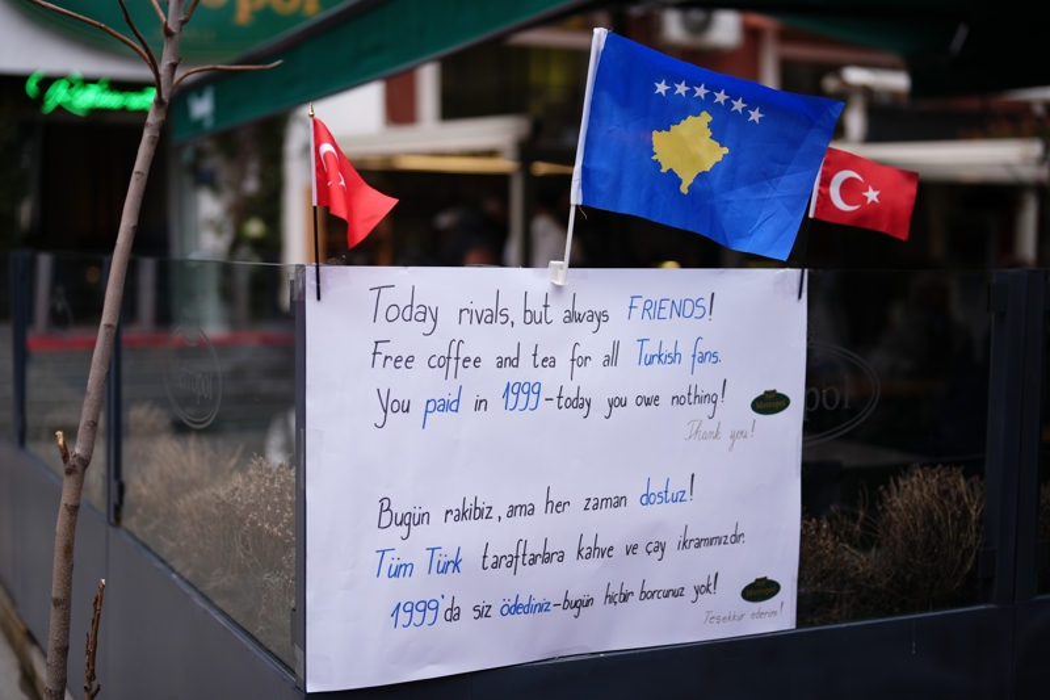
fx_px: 1458
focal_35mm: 50
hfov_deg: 39.6
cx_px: 525
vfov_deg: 27.0
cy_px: 350
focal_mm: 50
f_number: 1.4
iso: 125
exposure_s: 1/3200
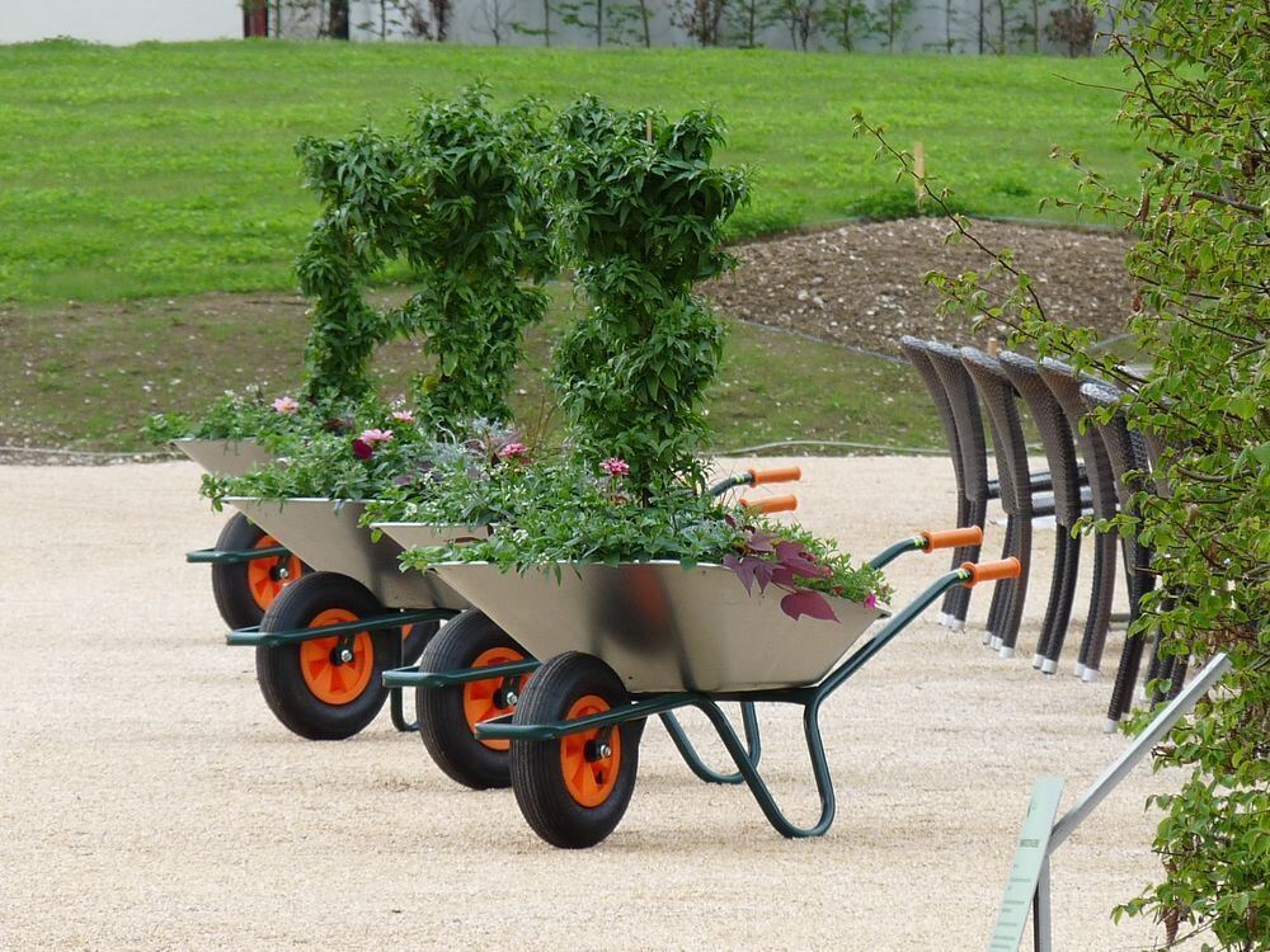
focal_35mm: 448
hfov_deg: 4.4
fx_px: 16436
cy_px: 476
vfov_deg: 3.3
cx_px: 635
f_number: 4.5
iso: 100
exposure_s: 1/200
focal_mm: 44.7
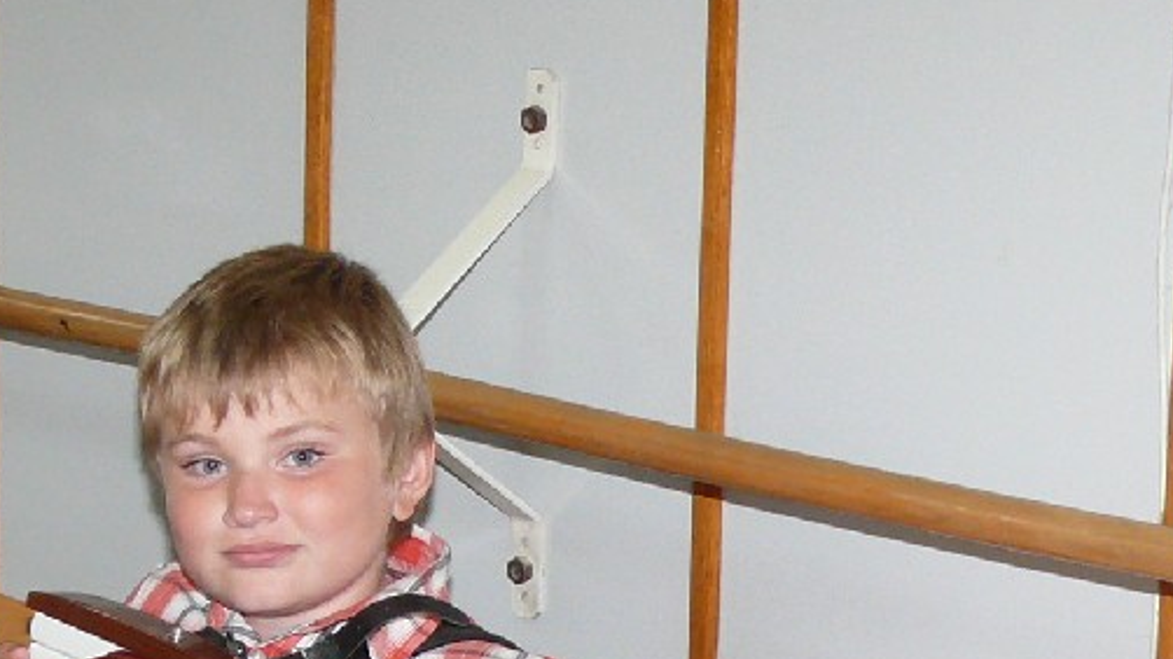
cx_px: 63
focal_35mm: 159
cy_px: 886
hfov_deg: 13.4
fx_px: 4944
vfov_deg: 7.5
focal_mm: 10.2
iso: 200
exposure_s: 1/30
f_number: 3.2
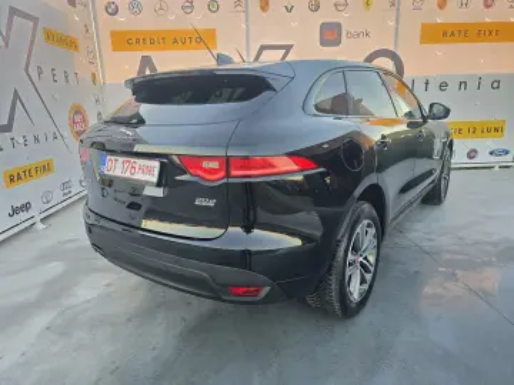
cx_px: 257
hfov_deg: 73.9
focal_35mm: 23
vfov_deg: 58.9
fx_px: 342
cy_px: 192
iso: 160
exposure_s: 1/180
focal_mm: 6.3
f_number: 1.7
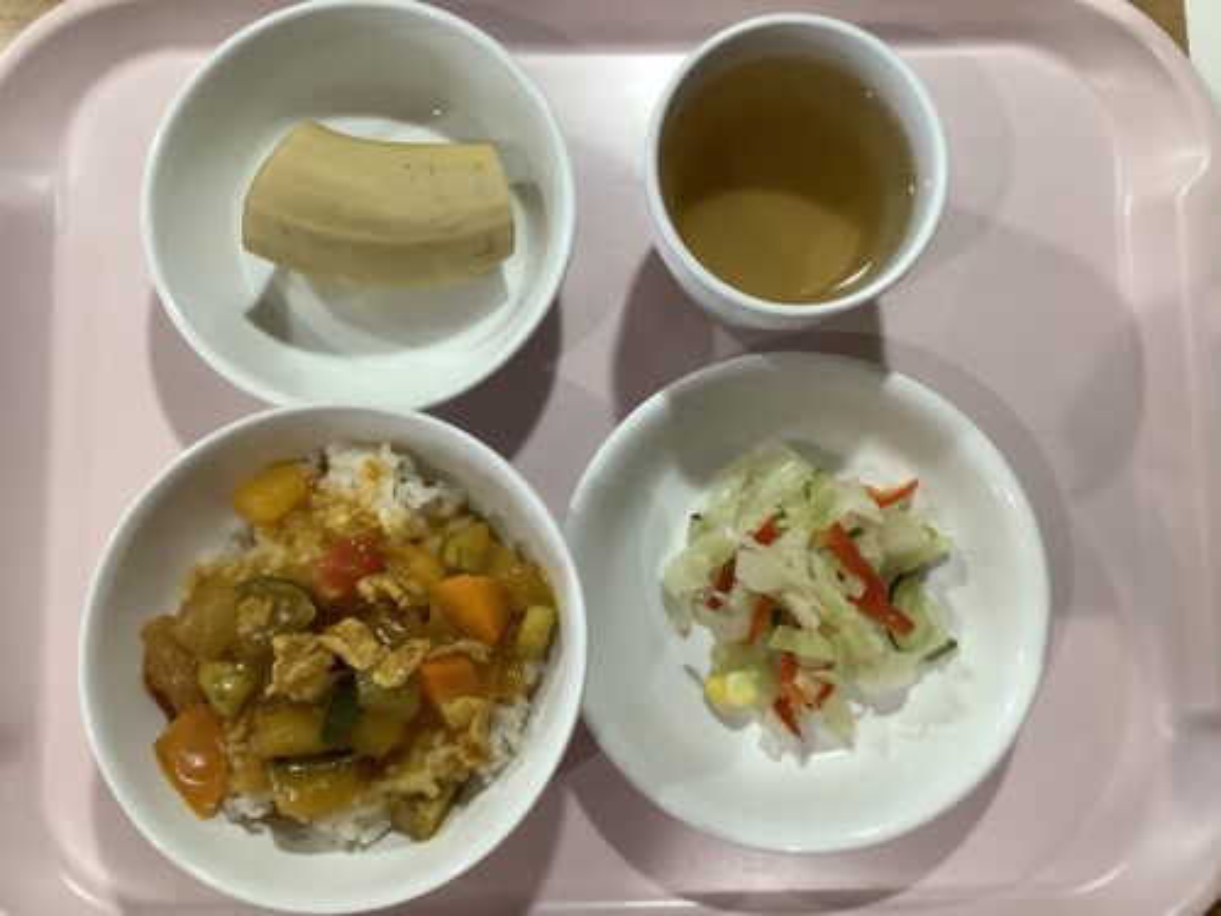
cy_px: 458
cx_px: 610
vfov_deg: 45.4
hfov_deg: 58.4
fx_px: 1093
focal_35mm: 31
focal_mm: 3.3
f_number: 2.4
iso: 125
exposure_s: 1/60
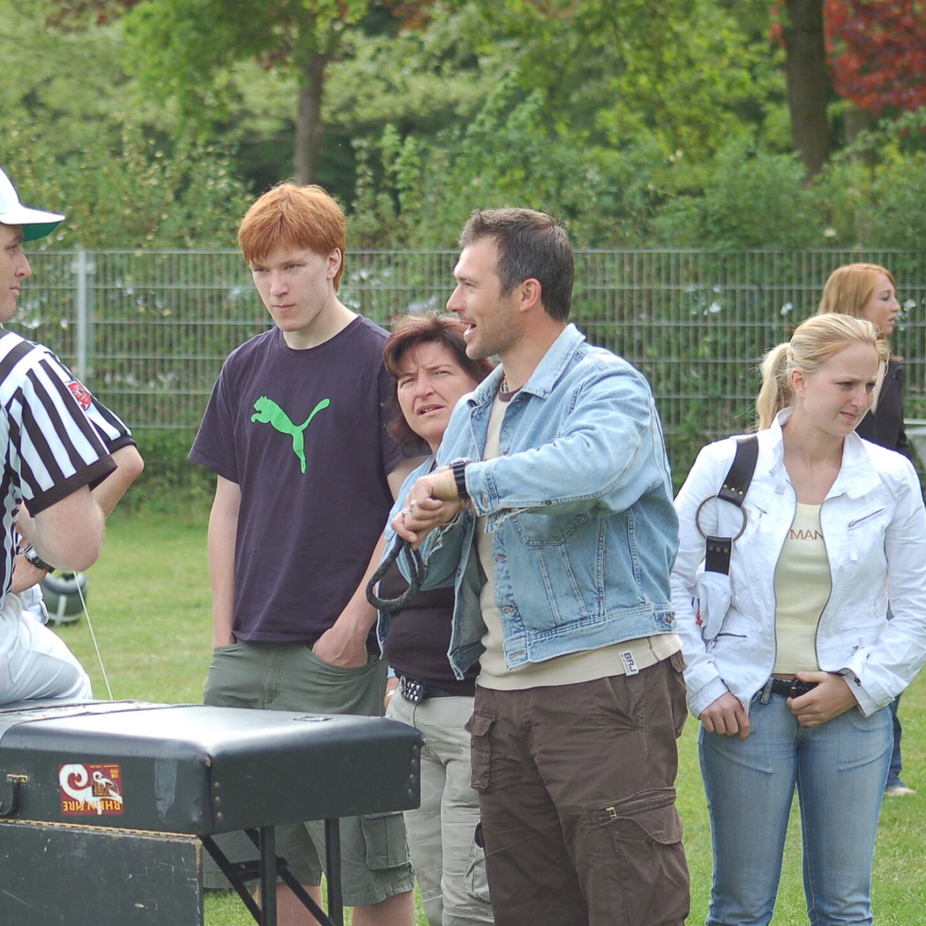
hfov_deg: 11.0
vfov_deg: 11.1
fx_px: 4782
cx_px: 293
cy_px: 463
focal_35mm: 158
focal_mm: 82
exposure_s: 1/640
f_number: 4
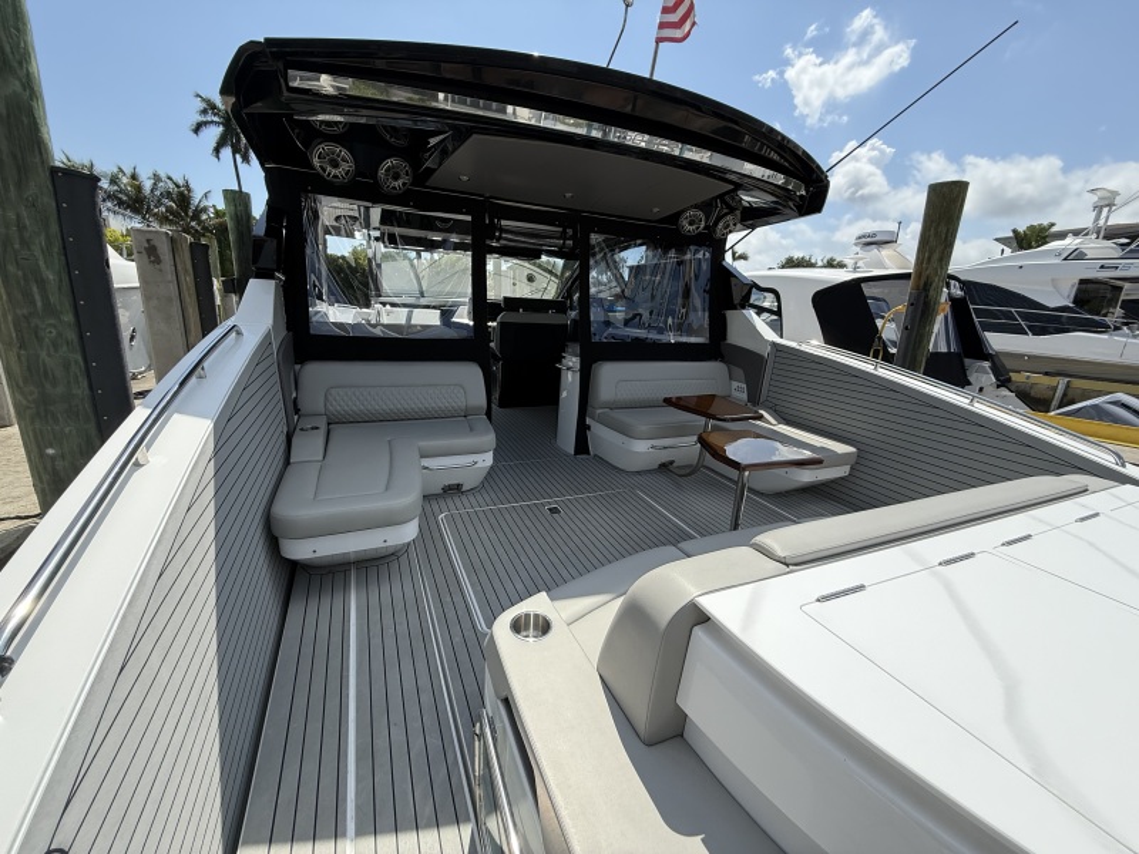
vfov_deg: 85.7
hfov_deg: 102.1
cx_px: 570
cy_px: 427
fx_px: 461
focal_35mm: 14
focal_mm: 2.22
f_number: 2.2
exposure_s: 1/1901
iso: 64
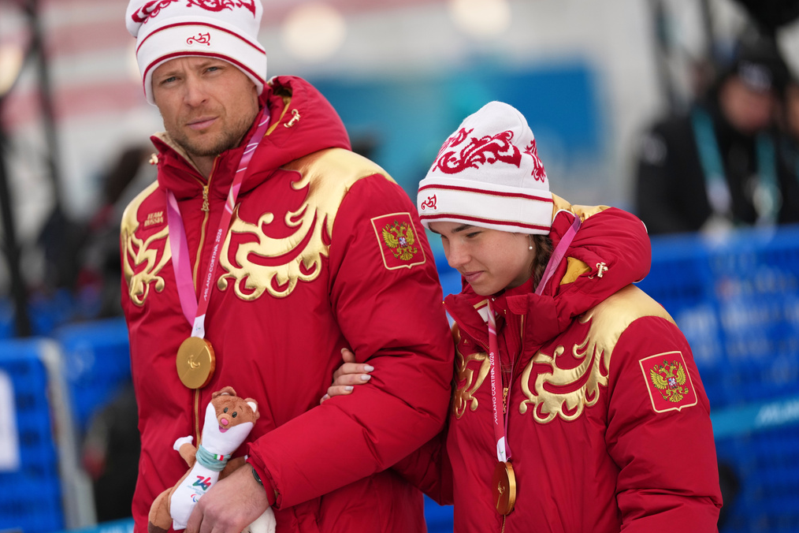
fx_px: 6724
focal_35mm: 303
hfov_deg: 6.8
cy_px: 268
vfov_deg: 4.5
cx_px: 399
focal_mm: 300
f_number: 2.8
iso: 640
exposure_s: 1/5000
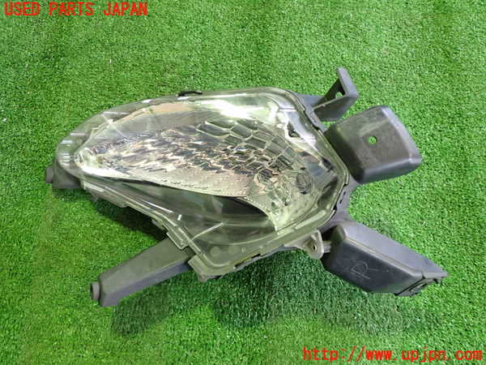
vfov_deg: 46.8
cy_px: 182
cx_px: 243
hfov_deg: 60.0
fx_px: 421
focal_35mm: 30
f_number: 2.3
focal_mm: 5.4
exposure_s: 1/30
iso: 500
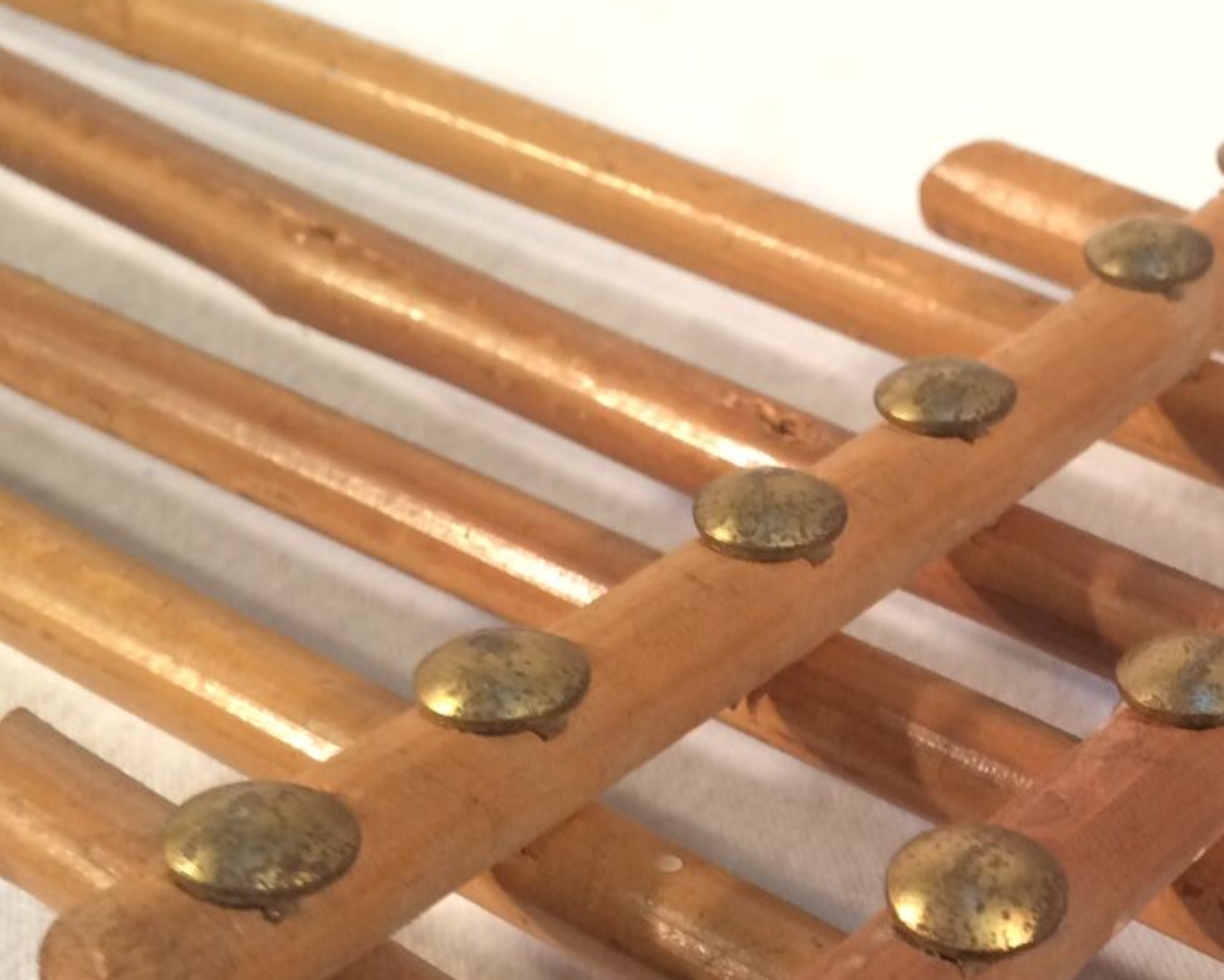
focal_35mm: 63
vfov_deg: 23.7
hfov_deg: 28.2
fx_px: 2283
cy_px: 856
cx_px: 1227
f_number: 2.2
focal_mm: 4.15
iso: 125
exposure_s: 1/33
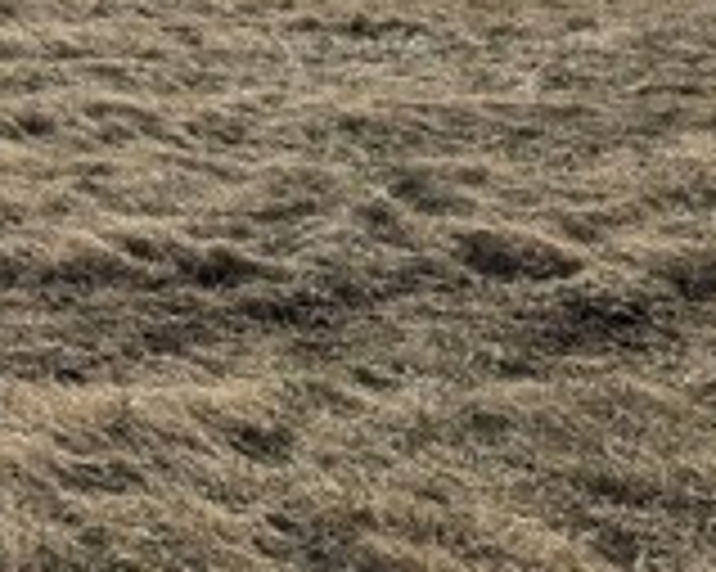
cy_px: -27
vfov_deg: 24.4
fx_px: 1249
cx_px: -122
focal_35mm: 59
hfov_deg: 28.3
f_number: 1.78
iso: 80
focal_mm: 6.76
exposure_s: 1/6711
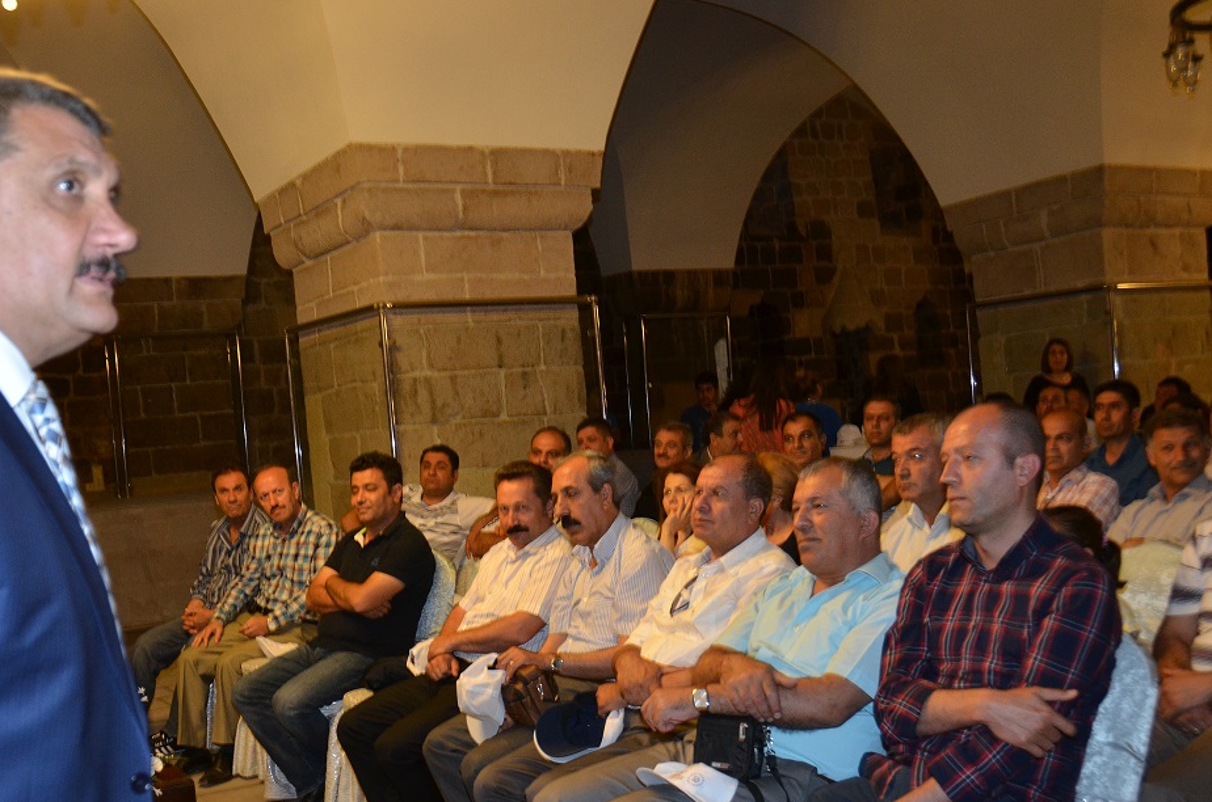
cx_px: 460
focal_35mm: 40
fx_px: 1344
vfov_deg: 33.1
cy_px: 510
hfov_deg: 48.1
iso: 800
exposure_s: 1/60
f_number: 4
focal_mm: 20
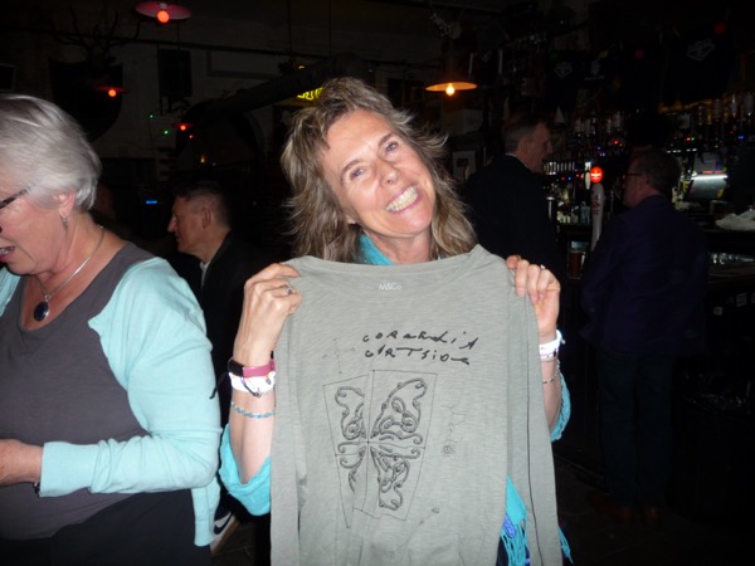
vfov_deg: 49.7
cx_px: 378
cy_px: 283
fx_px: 611
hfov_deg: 63.4
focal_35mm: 28
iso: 100
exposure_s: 1/30
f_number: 3.3
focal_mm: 4.7
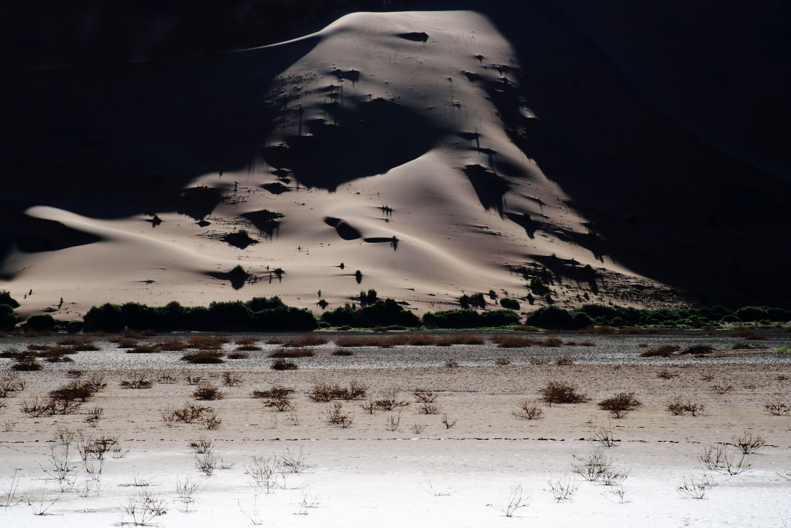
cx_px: 396
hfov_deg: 16.0
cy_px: 264
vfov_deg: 10.7
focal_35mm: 128
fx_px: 2812
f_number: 11
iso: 320
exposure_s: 1/450
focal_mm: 85
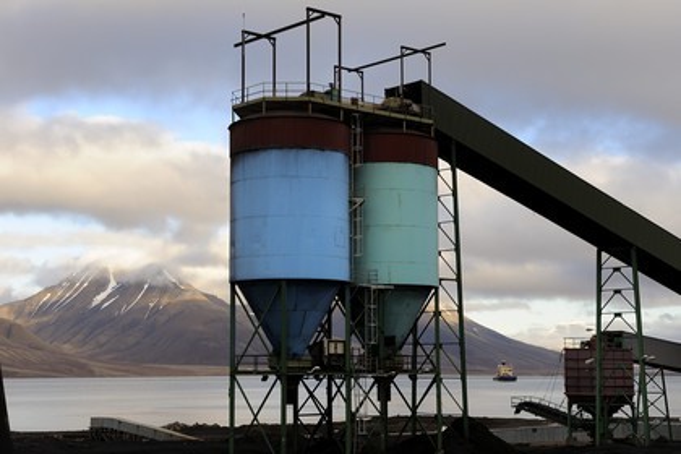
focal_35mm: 62
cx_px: 340
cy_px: 227
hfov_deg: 32.4
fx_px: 1173
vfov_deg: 21.9
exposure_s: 1/160
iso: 200
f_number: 9
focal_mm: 62
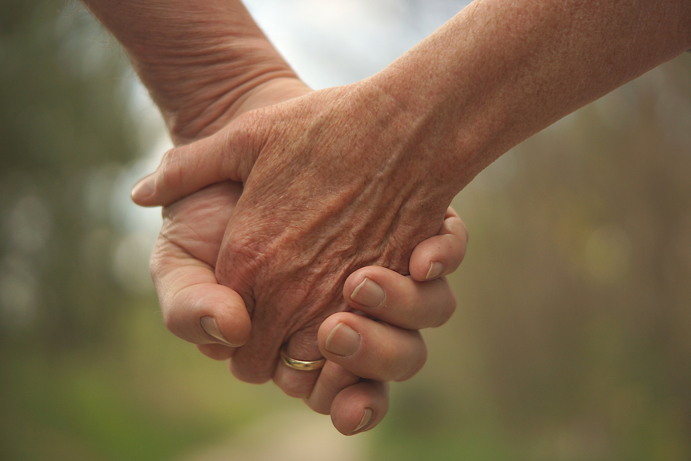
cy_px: 230
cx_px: 346
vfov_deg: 18.2
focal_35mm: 75
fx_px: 1439
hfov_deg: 27.0
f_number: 1.8
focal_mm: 50
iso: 100
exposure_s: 1/1600
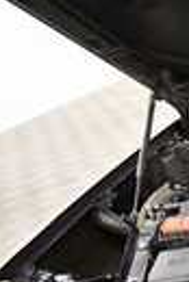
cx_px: 432
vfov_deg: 38.8
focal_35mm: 46
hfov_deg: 16.2
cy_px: 268
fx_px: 361
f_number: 4.5
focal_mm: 10
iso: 3200
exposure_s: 1/100
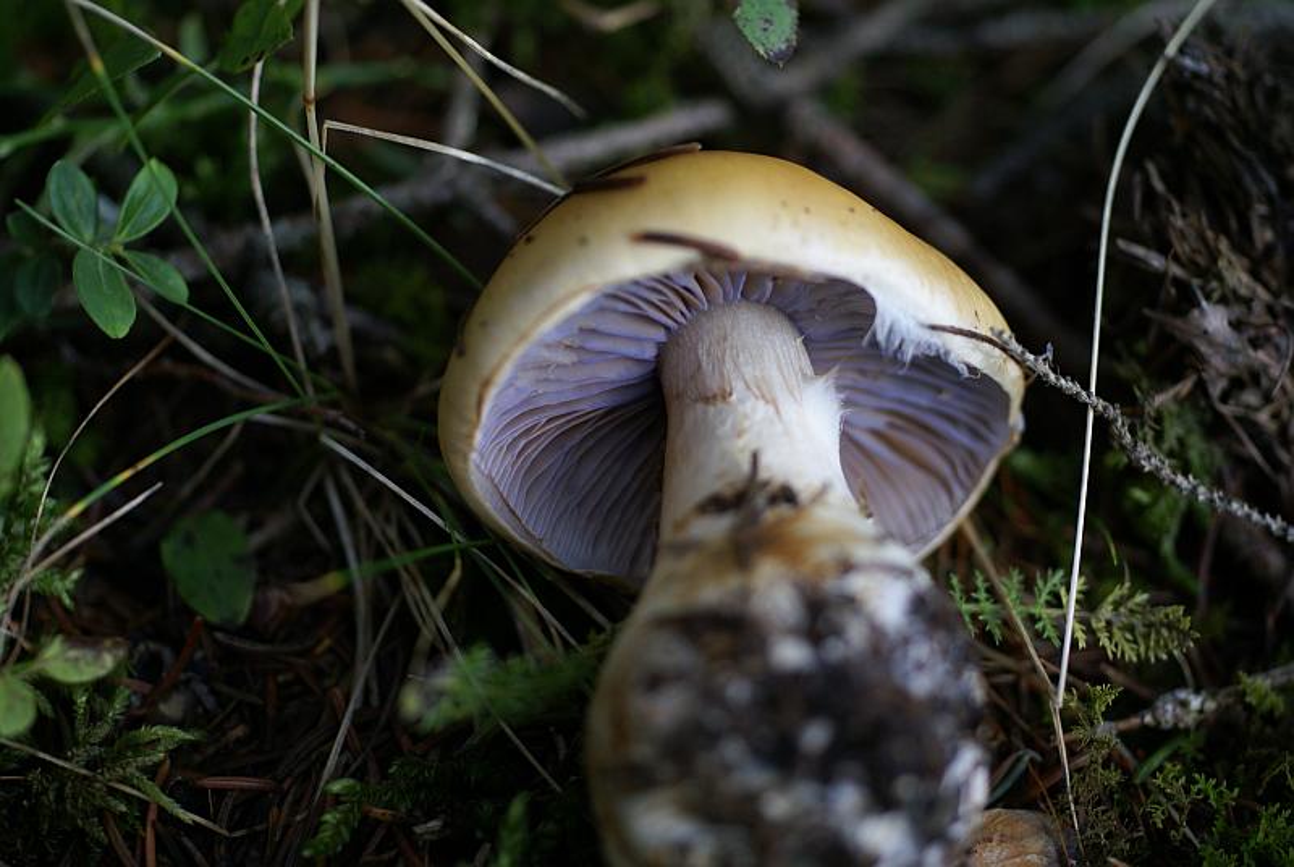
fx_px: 2700
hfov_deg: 27.0
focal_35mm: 75
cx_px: 647
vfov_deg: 18.2
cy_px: 434
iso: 200
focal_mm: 50
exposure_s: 1/80
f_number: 2.8
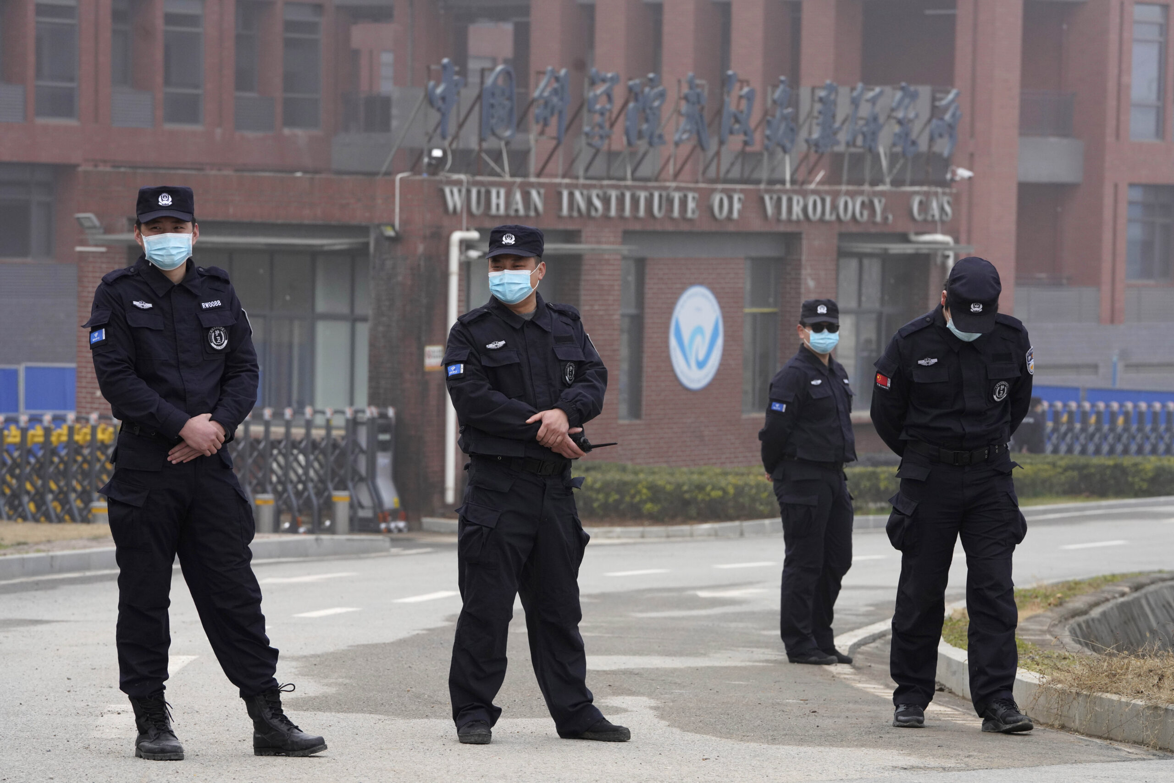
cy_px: 392
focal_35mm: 146
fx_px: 4761
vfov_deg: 9.4
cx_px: 587
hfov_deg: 14.1
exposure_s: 1/1600
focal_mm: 146
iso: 1000
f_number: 8
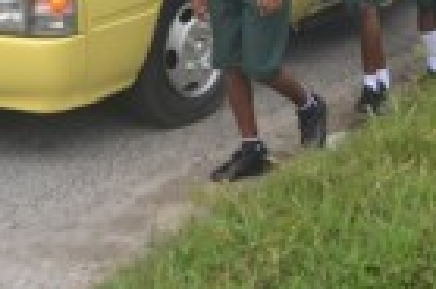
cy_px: -85
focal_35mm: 109
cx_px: 248
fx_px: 1317
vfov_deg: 12.1
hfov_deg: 18.8
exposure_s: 1/250
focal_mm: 24
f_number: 4.5
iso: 100
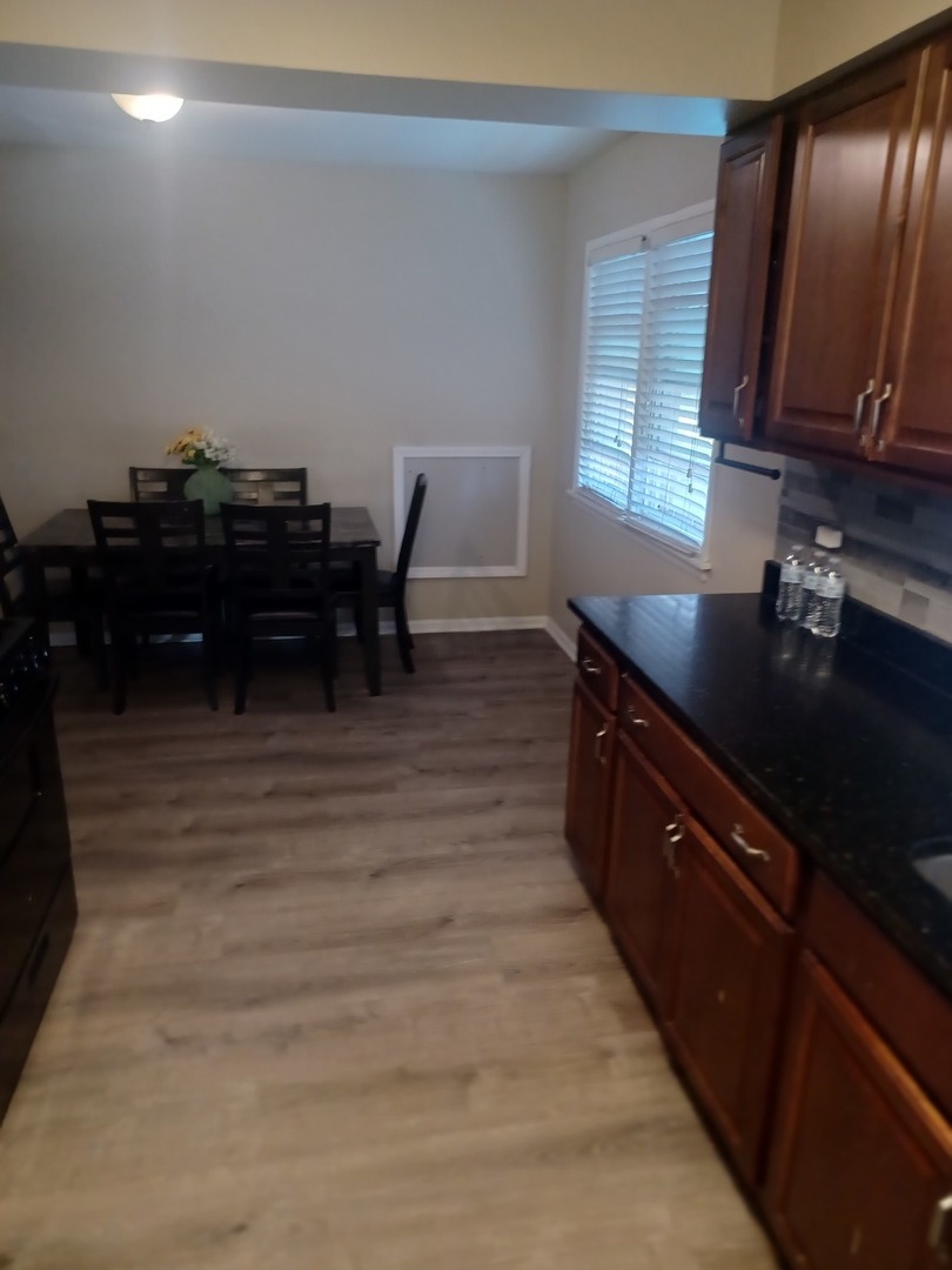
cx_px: 476
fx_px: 917
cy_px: 635
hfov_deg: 54.9
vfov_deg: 69.4
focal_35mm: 25
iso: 640
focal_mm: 4.6
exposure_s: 1/24
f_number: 1.8
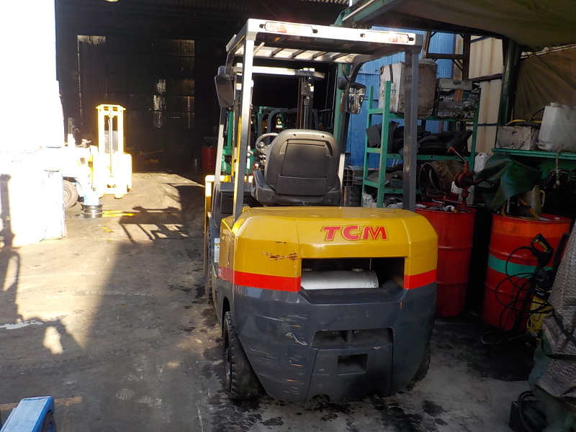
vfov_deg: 46.8
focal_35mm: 30
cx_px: 288
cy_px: 216
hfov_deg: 60.0
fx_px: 499
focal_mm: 4.1
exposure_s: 1/200
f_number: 3.3
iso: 125
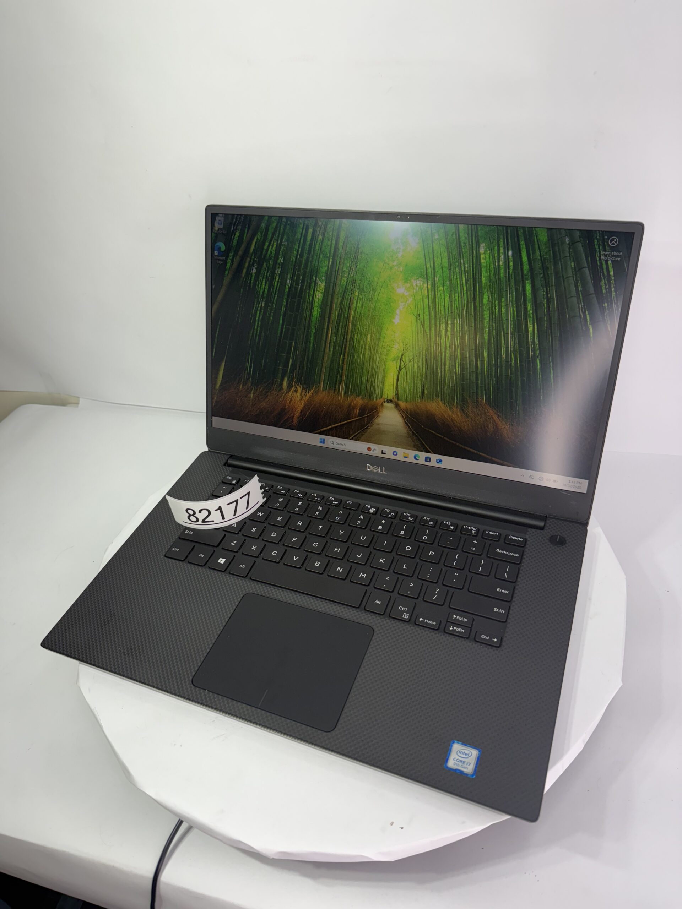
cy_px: 454
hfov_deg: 56.8
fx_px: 630
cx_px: 341
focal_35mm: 24
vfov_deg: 71.6
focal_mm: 6.76
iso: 80
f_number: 1.78
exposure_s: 1/494
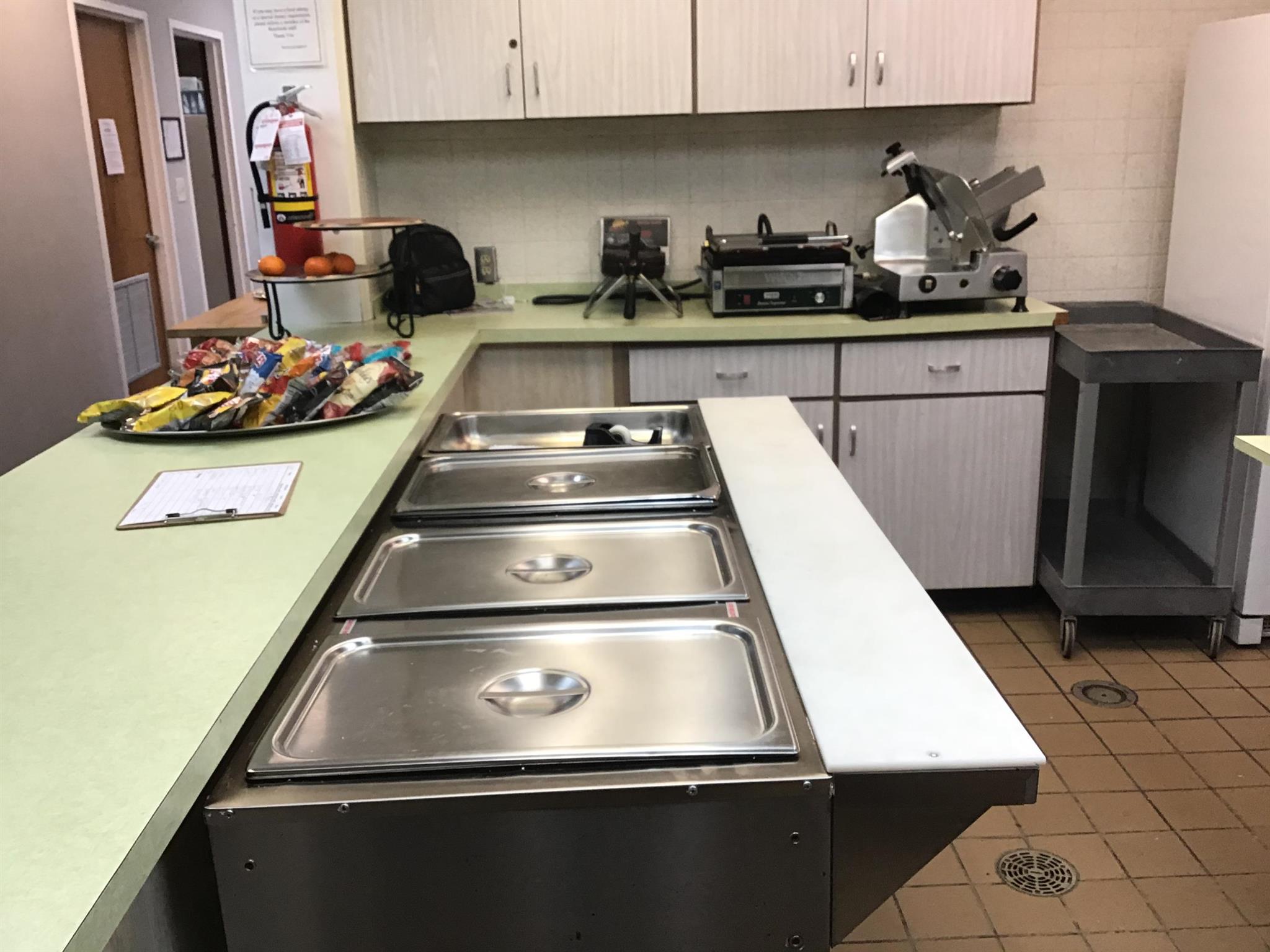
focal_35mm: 31
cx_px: 635
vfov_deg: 45.4
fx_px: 1137
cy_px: 476
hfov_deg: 58.4
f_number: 2.4
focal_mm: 3.3
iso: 50
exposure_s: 1/30
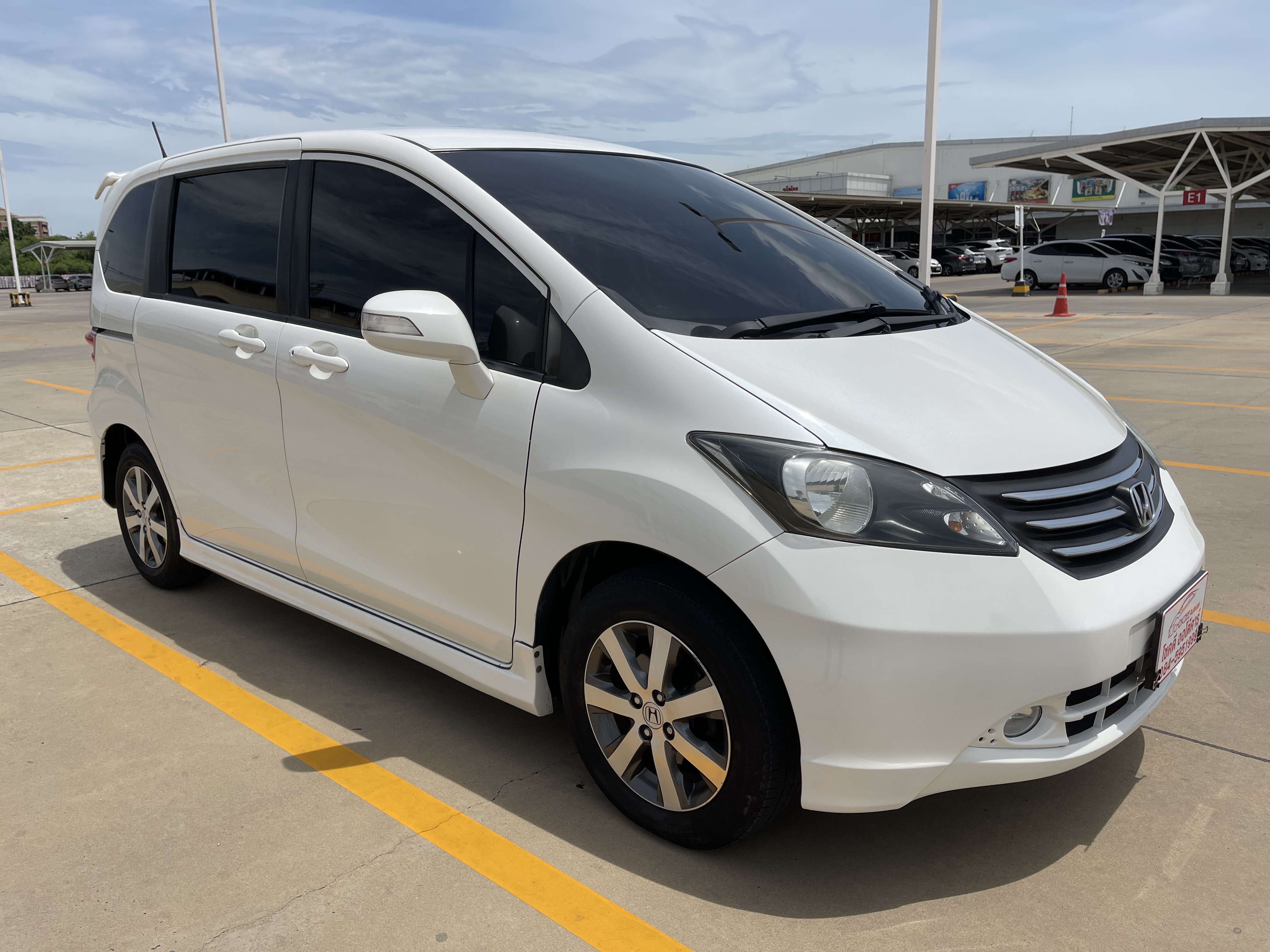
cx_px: 635
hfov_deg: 69.4
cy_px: 476
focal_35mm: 25
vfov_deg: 54.9
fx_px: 917
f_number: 1.6
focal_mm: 5.1
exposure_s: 1/8547
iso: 32
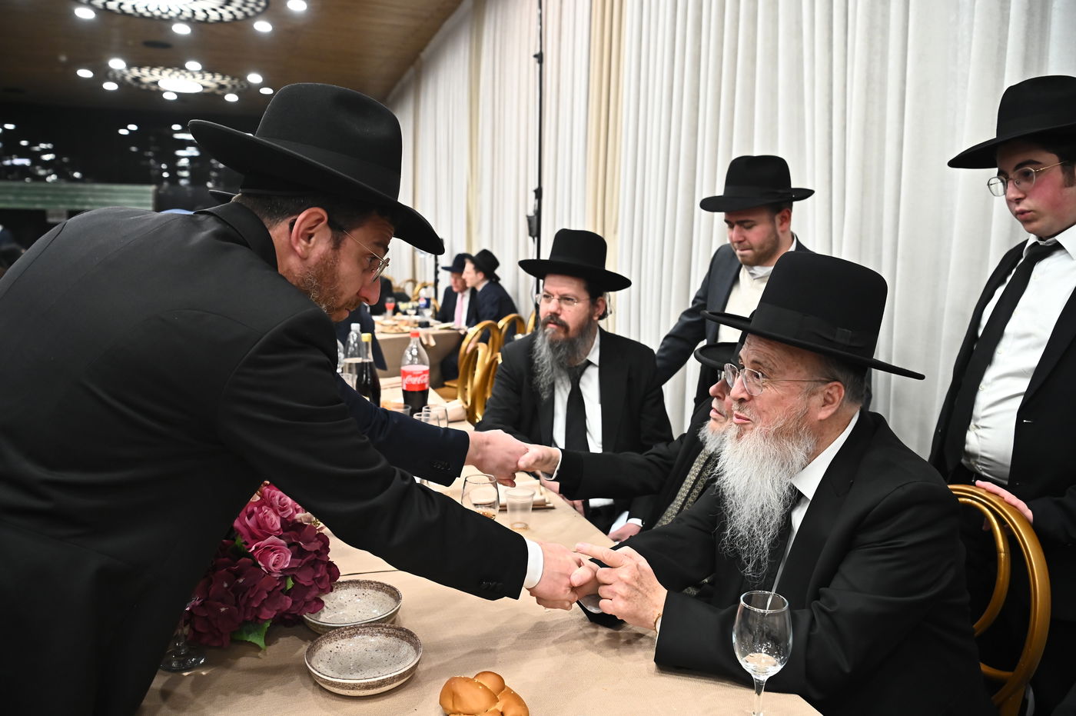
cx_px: 538
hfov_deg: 65.5
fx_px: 836
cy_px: 358
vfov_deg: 46.3
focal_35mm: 28
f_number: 4.5
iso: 2500
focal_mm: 28
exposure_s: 1/200
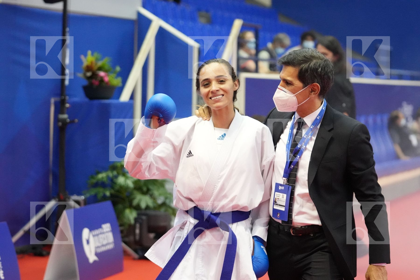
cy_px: 140
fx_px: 1470
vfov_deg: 10.9
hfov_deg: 16.3
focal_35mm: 126
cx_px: 210
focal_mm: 84
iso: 8000
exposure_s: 1/1000
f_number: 2.8
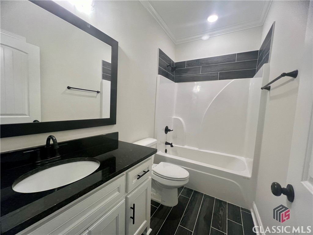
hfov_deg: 106.2
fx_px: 118
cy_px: 118
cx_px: 156
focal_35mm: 13
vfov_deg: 89.9
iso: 250
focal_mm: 1.57
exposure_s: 1/120
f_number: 1.8
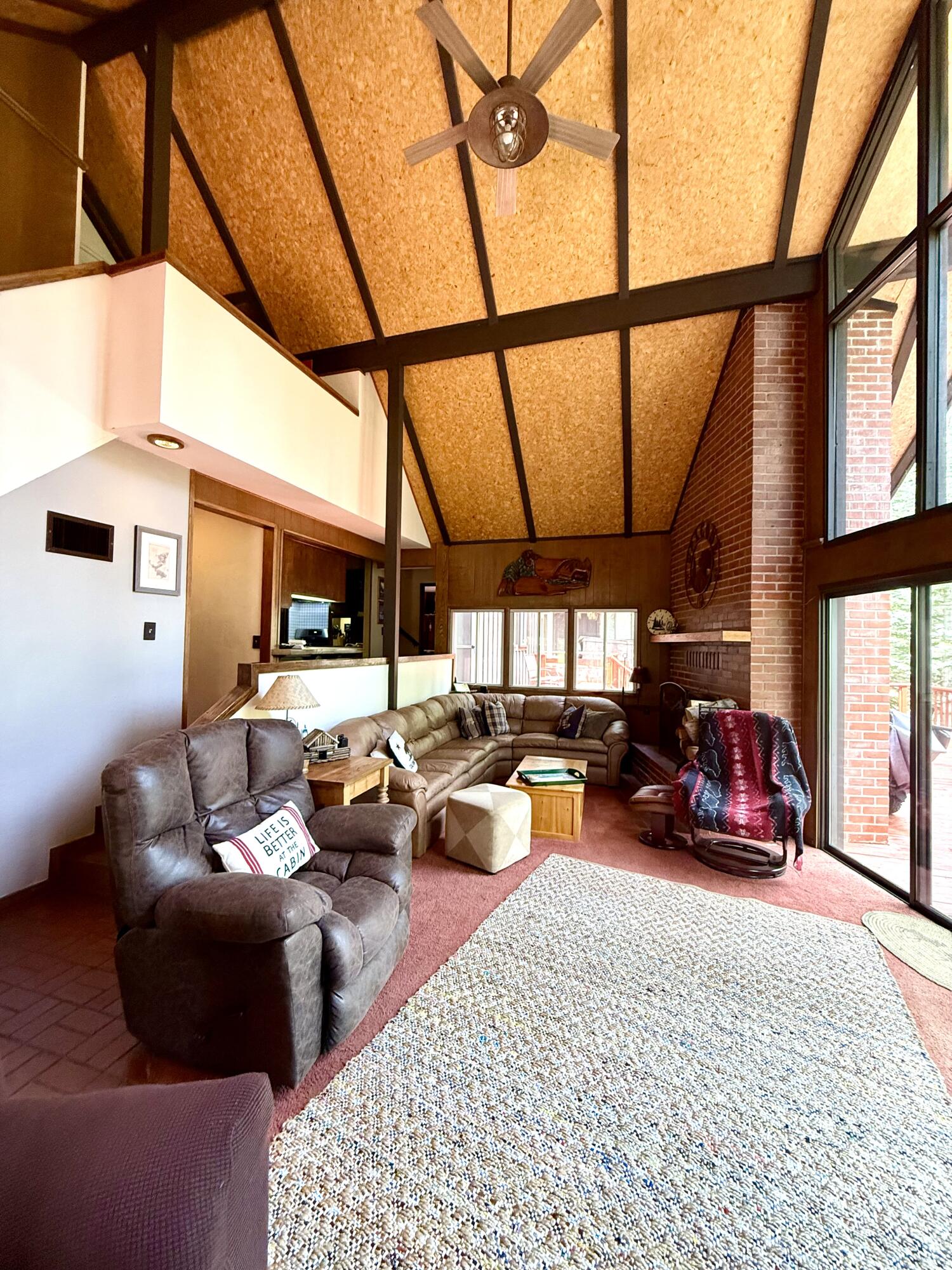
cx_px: 476
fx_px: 513
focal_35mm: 14
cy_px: 635
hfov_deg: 85.7
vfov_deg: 102.1
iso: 320
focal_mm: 2.22
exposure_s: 1/60
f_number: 2.2
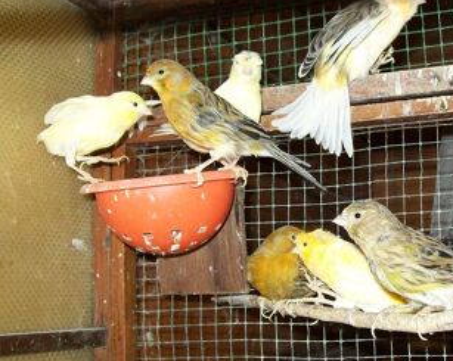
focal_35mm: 55
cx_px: 342
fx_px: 737
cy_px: 215
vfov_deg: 27.5
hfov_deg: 33.5
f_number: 2.7
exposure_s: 1/60
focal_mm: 6
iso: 160
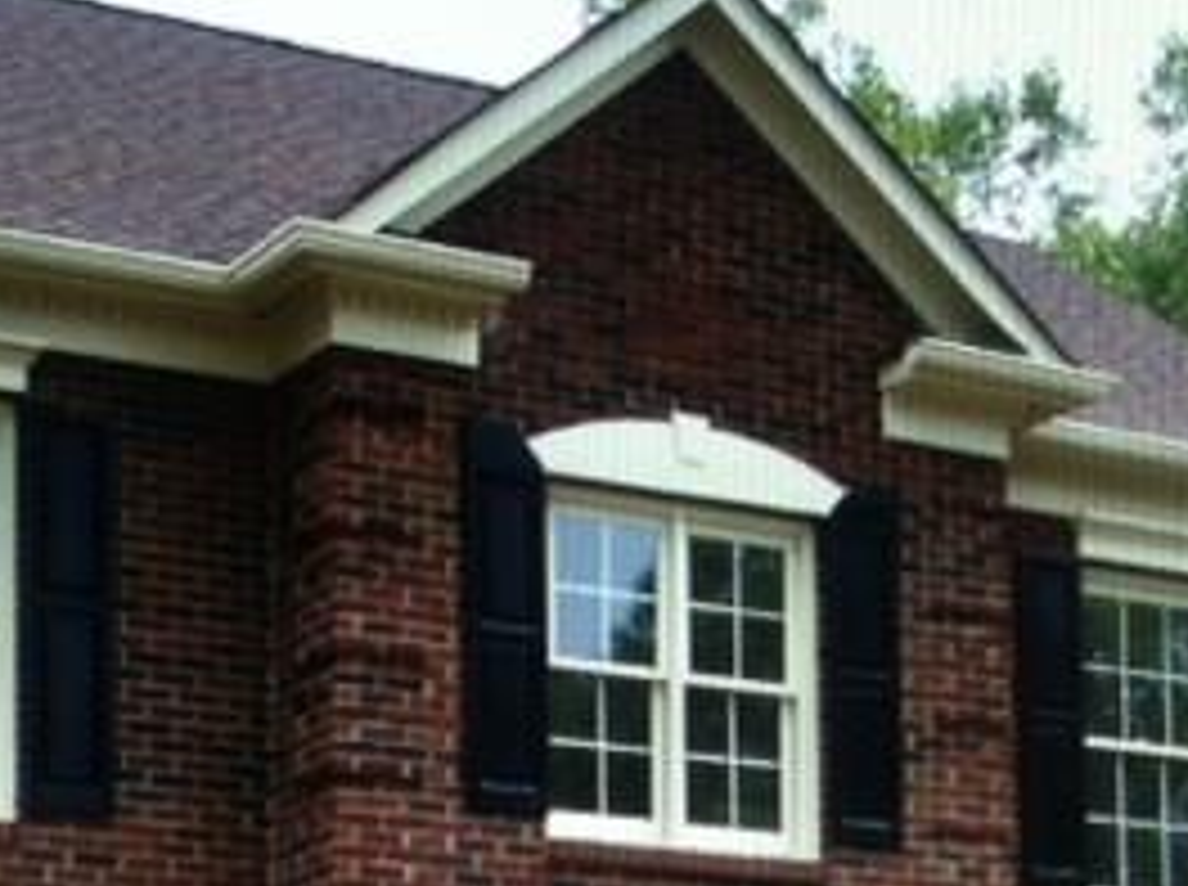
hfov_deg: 23.0
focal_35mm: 85
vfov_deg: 16.6
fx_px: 2912
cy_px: 1034
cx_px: 482
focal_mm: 3.85
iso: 80
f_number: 2.8
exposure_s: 1/17
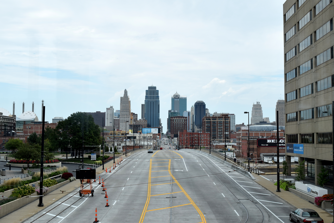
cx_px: 167
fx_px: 445
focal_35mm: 48
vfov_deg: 28.1
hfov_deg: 41.1
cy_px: 112
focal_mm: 32
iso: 400
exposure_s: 1/320
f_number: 9
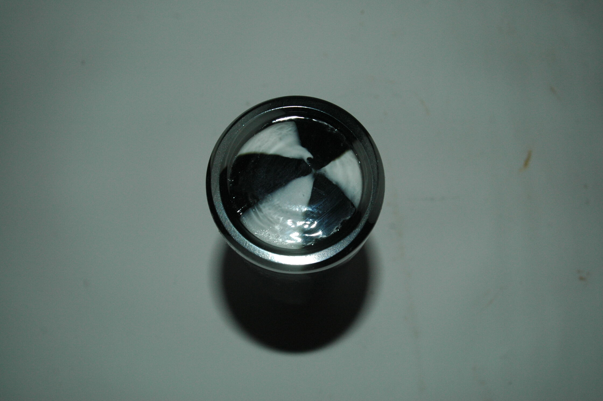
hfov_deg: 46.4
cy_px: 200
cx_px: 302
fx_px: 703
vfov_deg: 31.8
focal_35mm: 42
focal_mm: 28
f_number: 7.1
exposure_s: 1/125
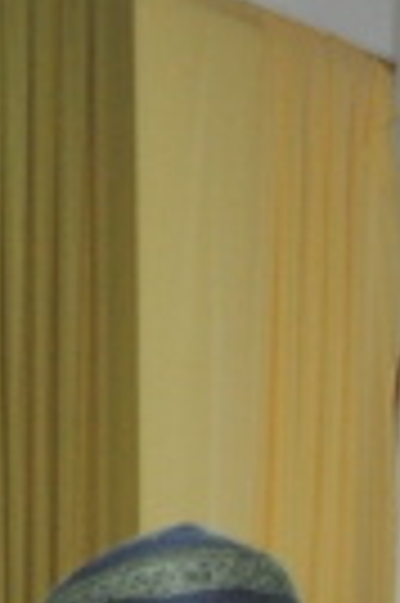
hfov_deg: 4.4
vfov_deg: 6.5
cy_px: 862
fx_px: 5229
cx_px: 494
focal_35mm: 313
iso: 800
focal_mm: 35
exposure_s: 1/60
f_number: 4.5
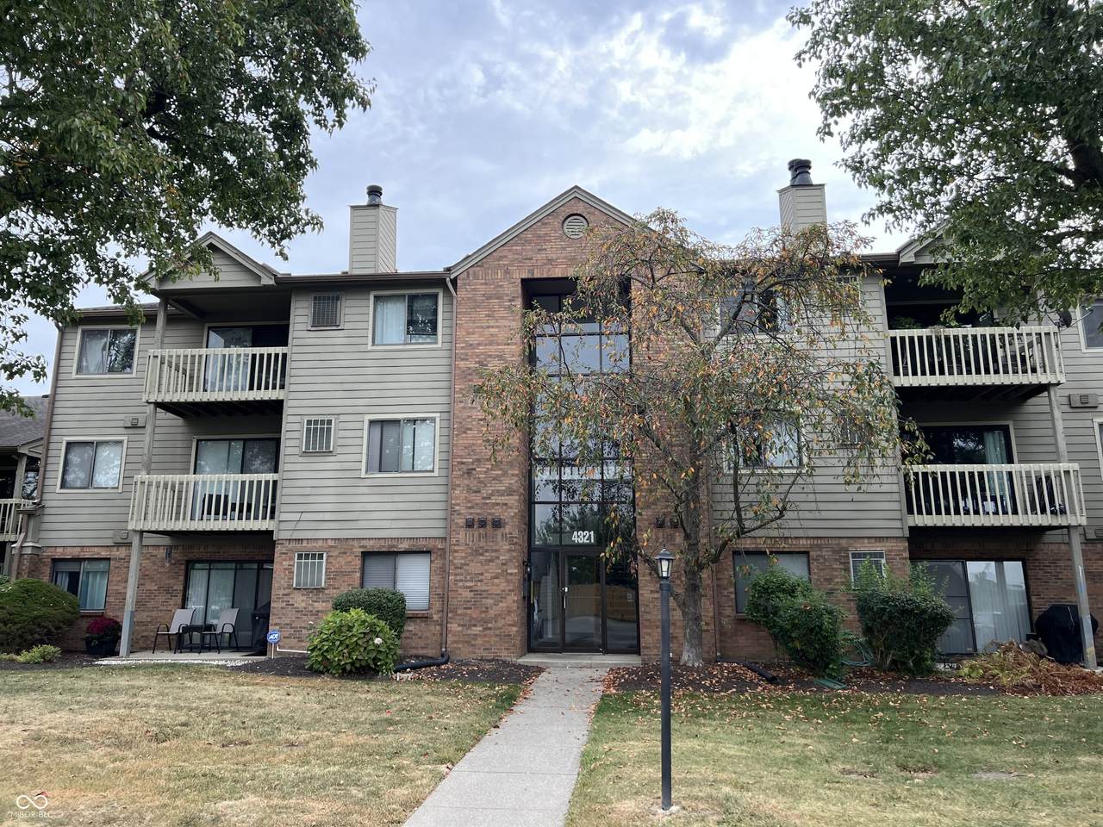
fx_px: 828
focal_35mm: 26
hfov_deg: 67.3
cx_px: 552
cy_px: 414
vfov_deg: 53.1
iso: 50
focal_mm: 5.7
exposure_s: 1/1183
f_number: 1.5
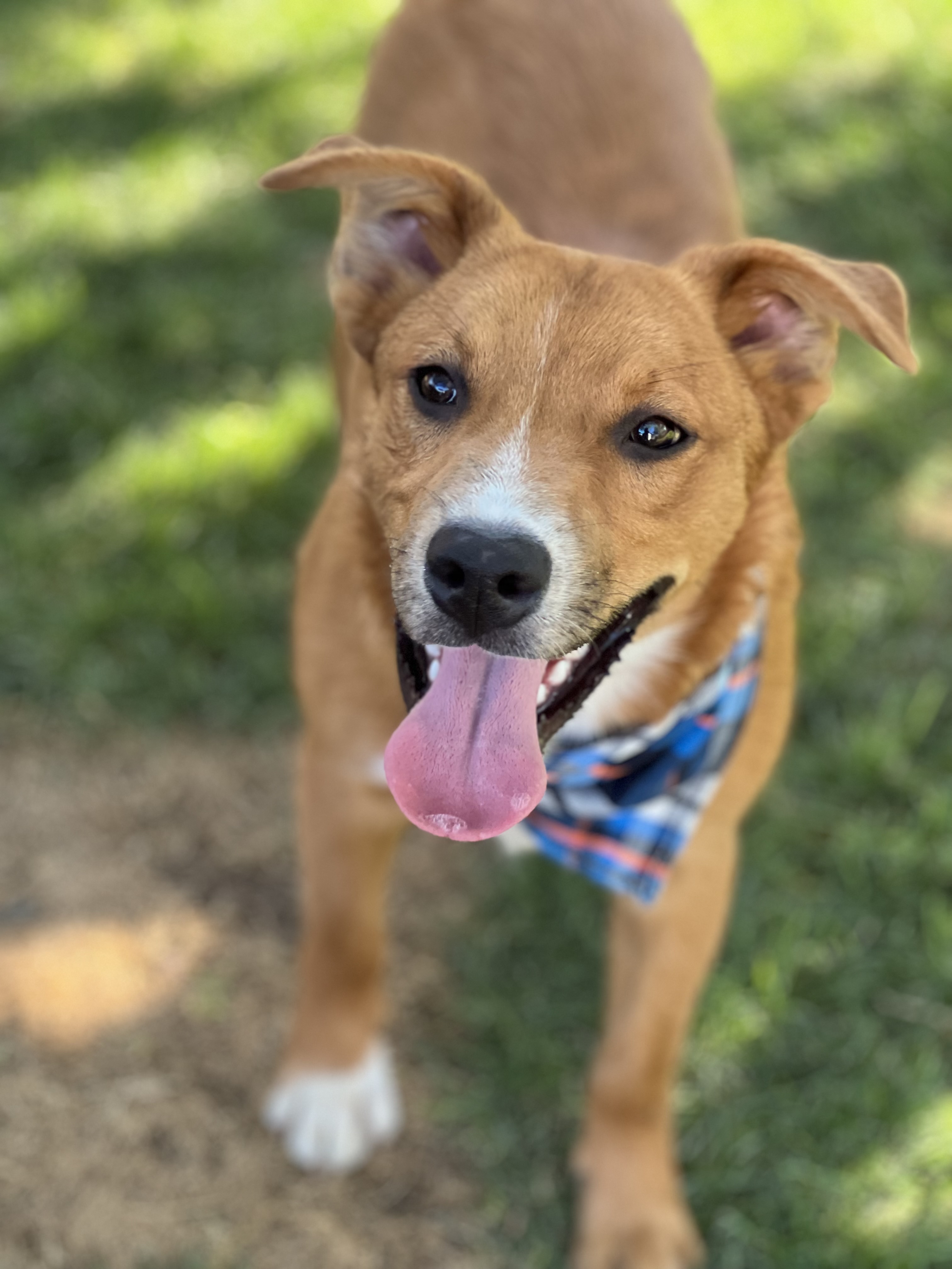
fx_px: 2824
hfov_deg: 19.1
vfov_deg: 25.3
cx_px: 476
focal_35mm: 77
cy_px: 634
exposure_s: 1/121
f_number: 2.8
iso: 160
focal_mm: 9
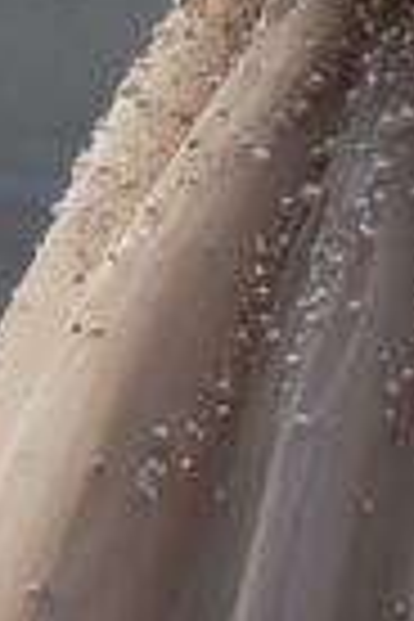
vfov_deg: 8.7
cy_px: -443
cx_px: 603
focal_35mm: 228
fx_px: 3933
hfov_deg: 6.0
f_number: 3.5
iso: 320
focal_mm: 50
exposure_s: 1/800
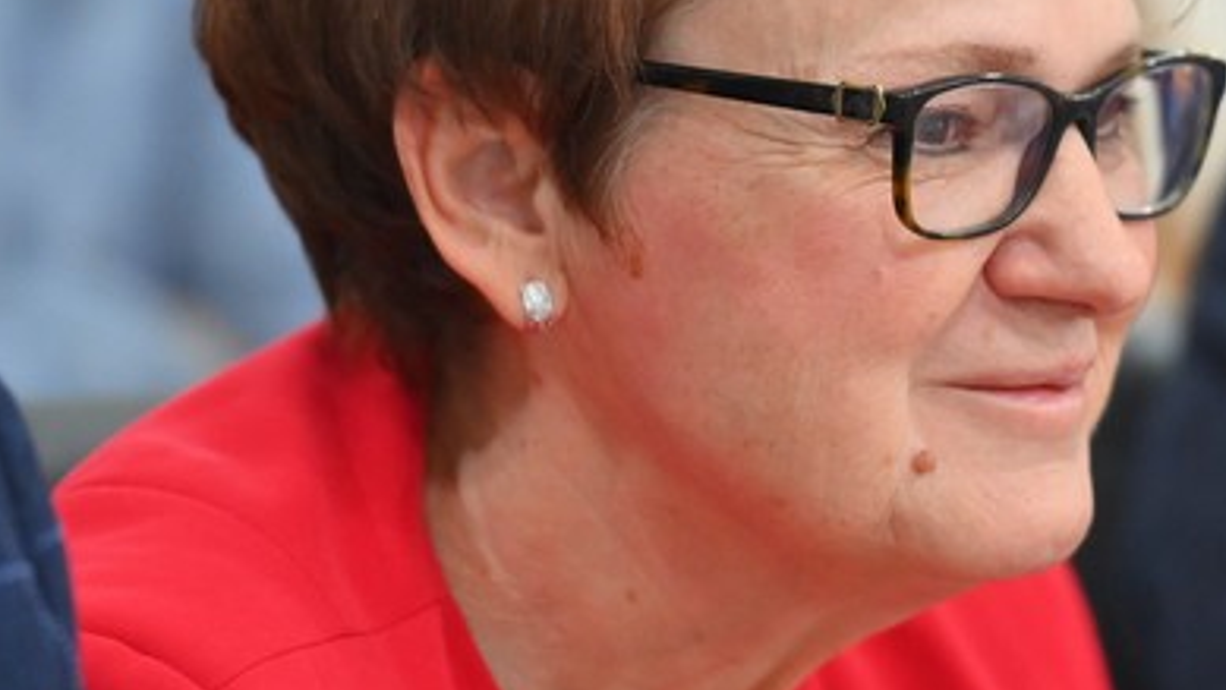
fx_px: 14014
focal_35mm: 431
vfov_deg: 2.8
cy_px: 153
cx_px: 946
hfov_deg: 5.0
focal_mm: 200
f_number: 2.8
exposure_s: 1/320
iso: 3200
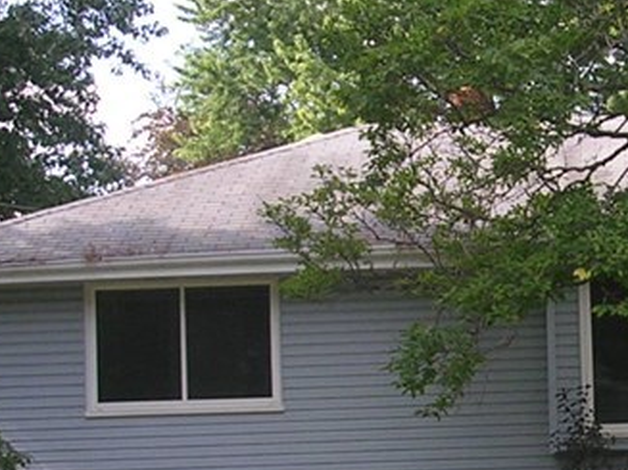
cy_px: 376
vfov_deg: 12.4
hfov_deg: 16.2
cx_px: 647
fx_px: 2158
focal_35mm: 119
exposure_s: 1/290
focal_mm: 5.8
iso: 50
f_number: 2.8
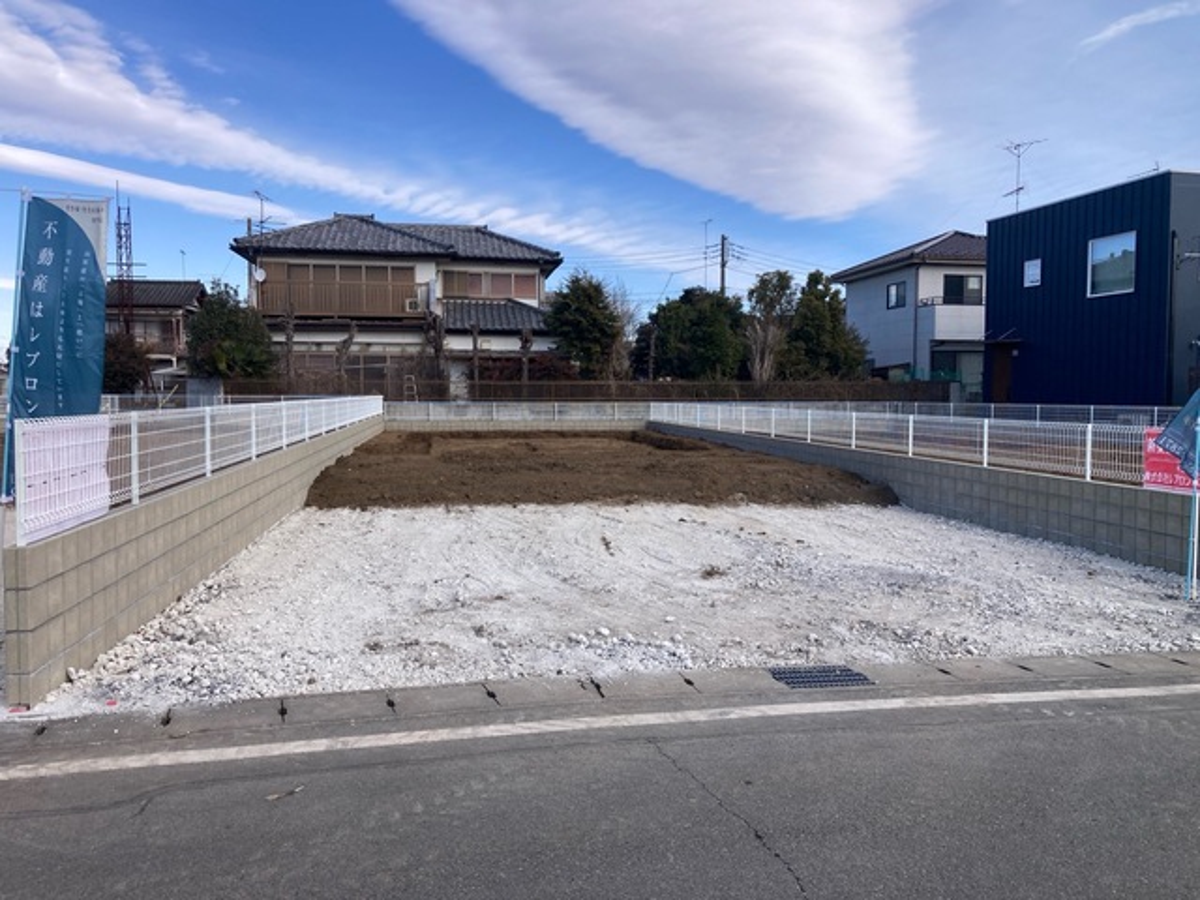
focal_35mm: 28
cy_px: 450
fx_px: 971
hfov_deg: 63.4
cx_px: 600
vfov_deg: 49.7
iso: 20
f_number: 1.8
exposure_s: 1/1715
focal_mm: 3.99
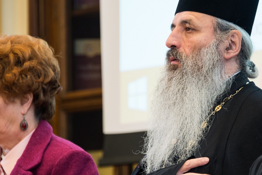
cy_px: 103
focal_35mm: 316
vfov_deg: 4.4
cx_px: 192
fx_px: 2300
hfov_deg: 6.5
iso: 1600
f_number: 5.6
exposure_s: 1/30
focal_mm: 190
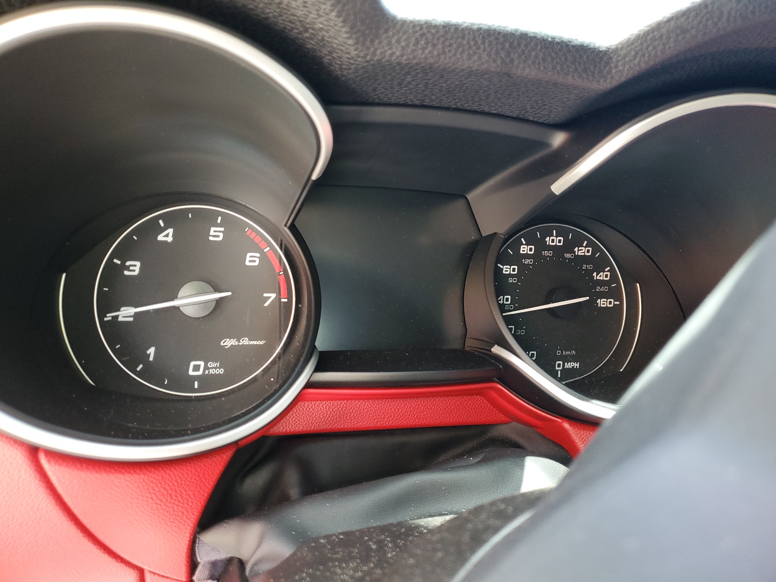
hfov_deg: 67.3
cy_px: 291
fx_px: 583
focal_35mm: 26
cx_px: 388
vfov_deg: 53.1
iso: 124
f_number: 1.5
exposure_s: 1/60.2
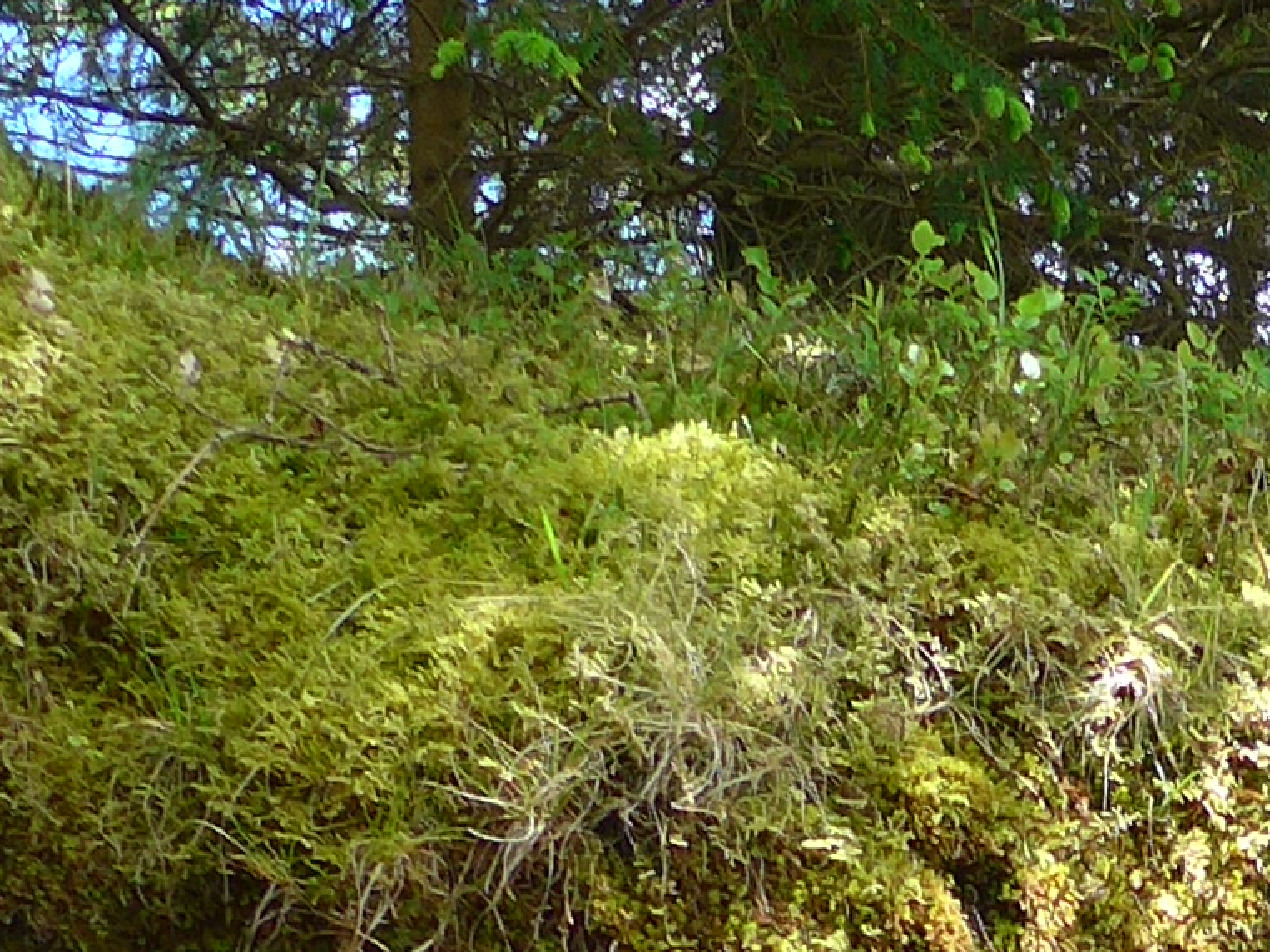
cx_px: 1323
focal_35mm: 152
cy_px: 2298
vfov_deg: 8.8
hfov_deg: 12.8
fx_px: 5576
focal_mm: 6
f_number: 2.8
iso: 80
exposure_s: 1/160
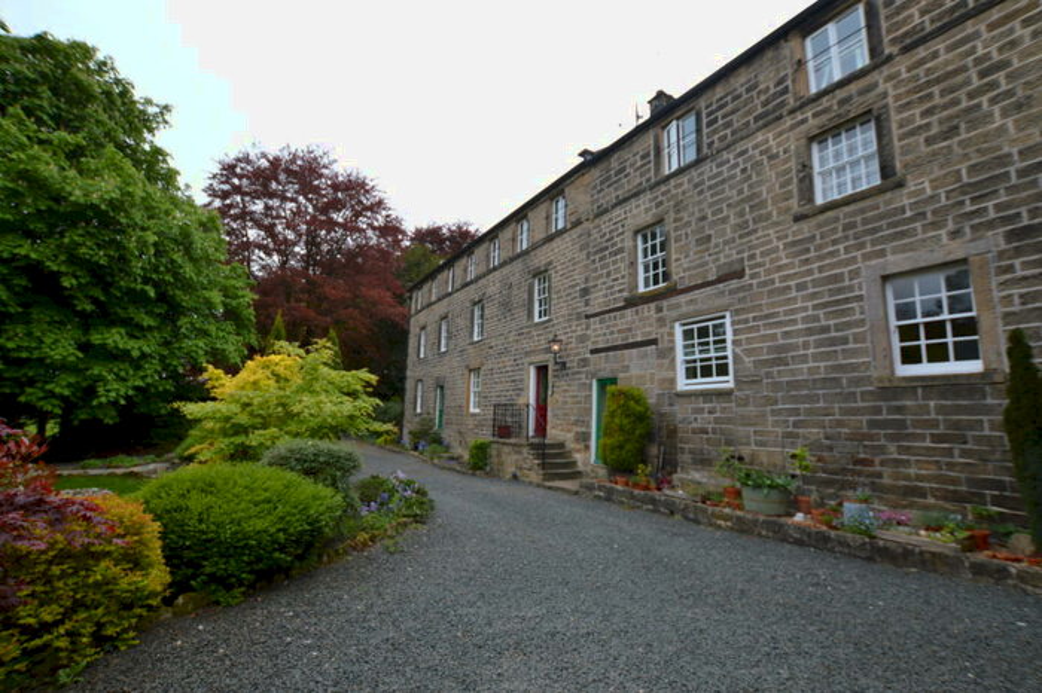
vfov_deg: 77.3
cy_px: 346
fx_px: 434
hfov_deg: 100.4
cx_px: 521
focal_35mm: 15
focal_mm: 10
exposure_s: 1/160
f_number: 6.3
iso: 100
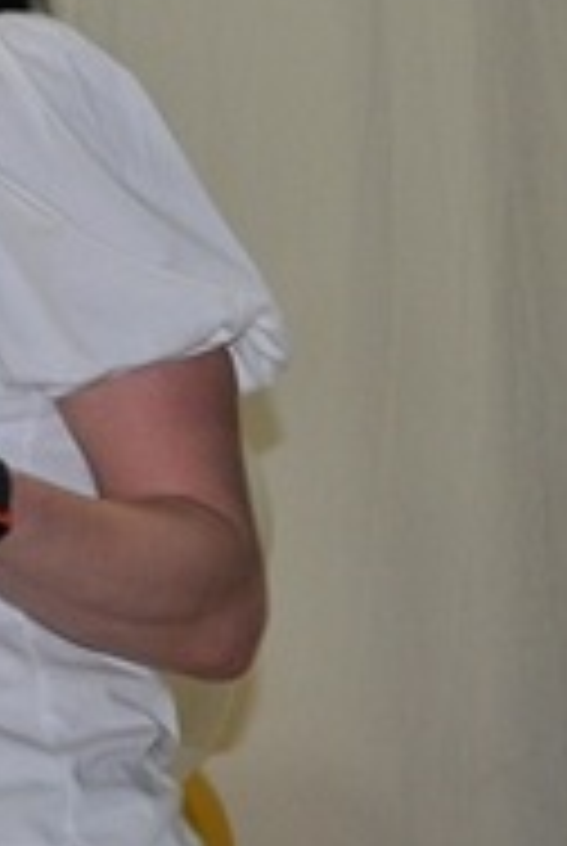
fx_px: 5649
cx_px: -637
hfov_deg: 5.6
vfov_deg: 8.5
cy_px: 47
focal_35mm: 240
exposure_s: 1/60
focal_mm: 40
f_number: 5.3
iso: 800
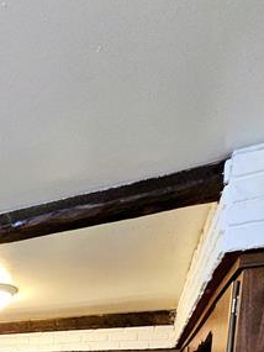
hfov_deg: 31.4
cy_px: 437
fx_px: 356
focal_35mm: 35
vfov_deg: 37.4
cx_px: -79
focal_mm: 2.2
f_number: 2.2
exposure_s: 1/60
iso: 400
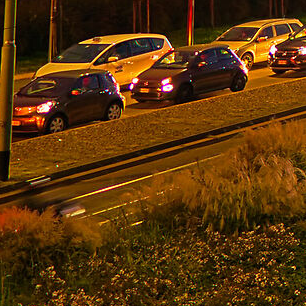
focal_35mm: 160
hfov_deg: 8.9
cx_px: 917
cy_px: -288
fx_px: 1600
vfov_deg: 10.2
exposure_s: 1/30
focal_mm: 24
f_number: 1.4
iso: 100
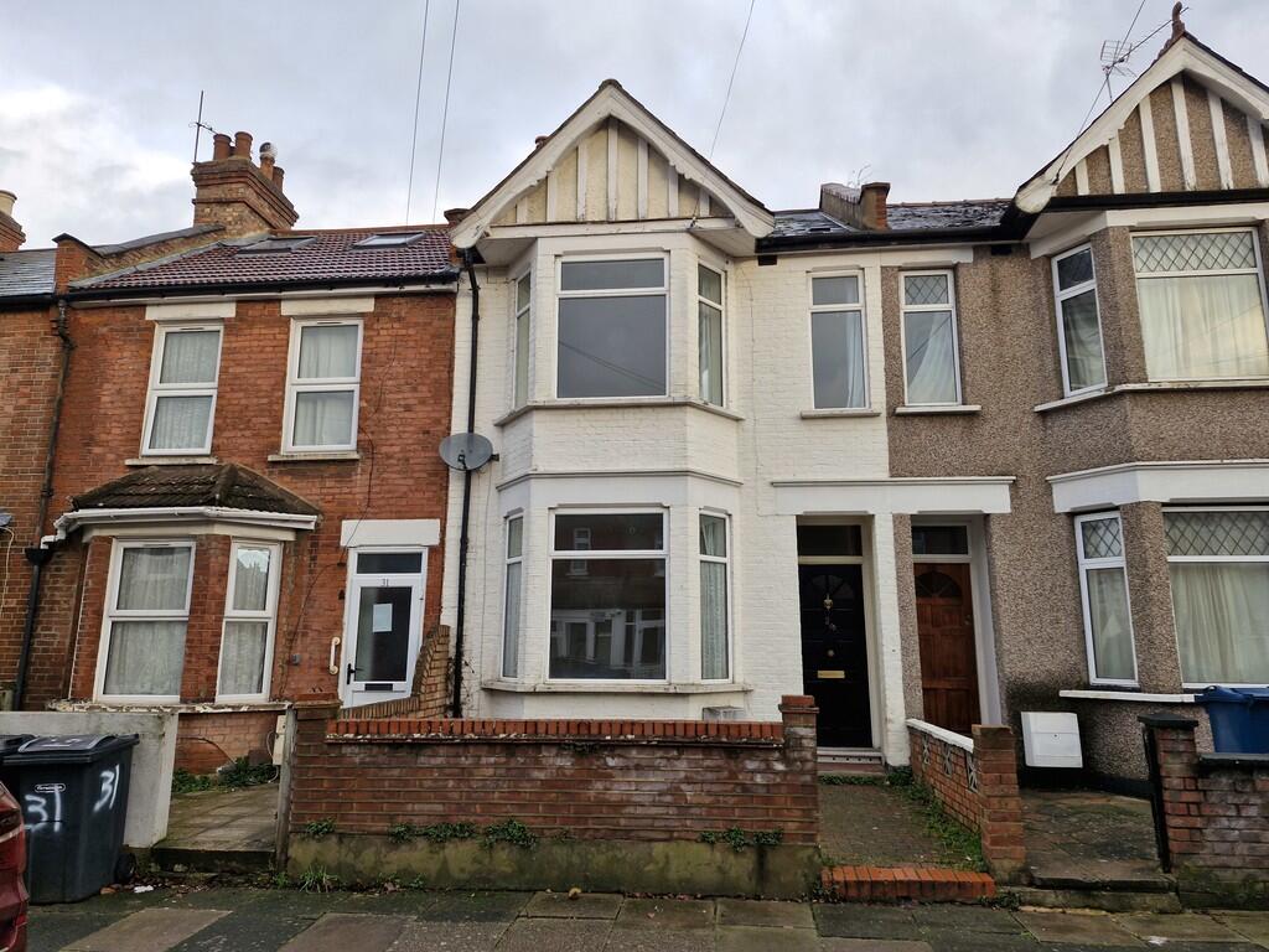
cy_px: 476
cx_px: 634
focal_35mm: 23
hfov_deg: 73.9
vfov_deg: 58.9
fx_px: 843
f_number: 1.8
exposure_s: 1/180
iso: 50
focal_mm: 5.54
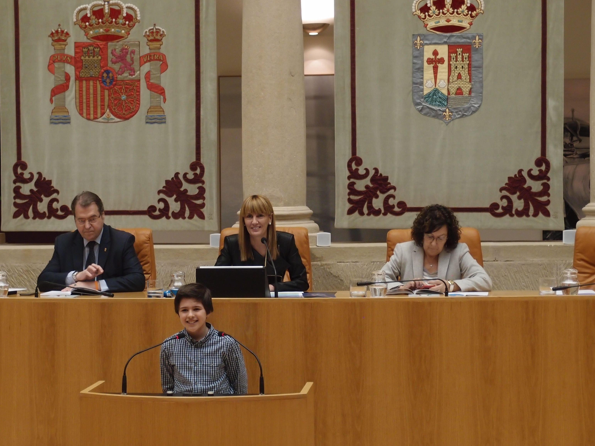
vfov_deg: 17.6
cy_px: 214
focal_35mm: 84
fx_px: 1444
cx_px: 262
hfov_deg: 23.3
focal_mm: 15.27
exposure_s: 1/60
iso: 200
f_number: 2.3
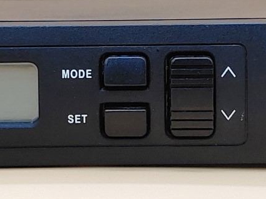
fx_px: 938
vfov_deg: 12.1
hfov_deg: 16.1
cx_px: 119
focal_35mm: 122
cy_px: 55
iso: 50
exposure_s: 1/74
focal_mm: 4.36
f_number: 1.8
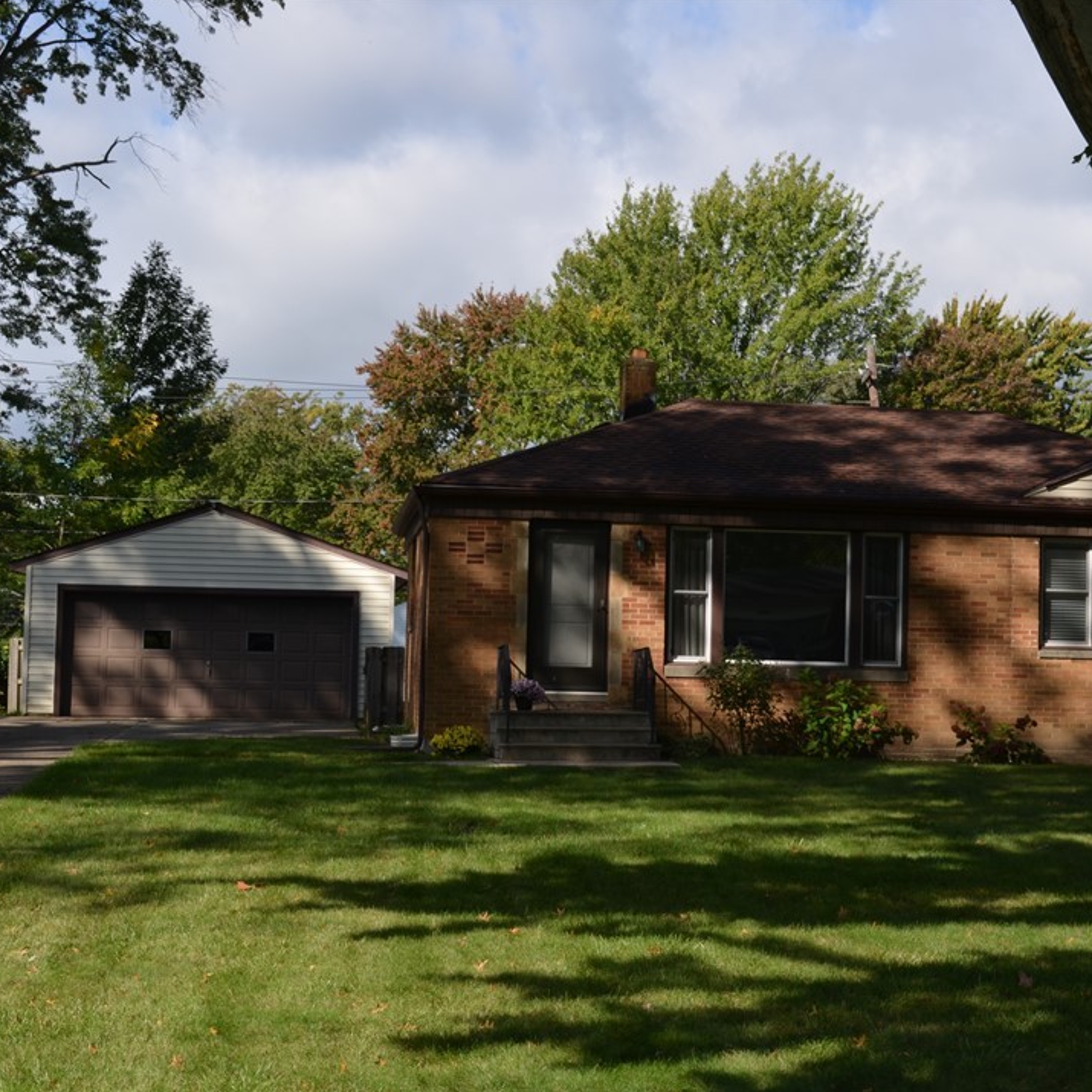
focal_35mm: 62
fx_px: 2213
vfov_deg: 27.7
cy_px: 546
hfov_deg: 27.7
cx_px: 644
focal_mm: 32
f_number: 8
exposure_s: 1/200
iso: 100
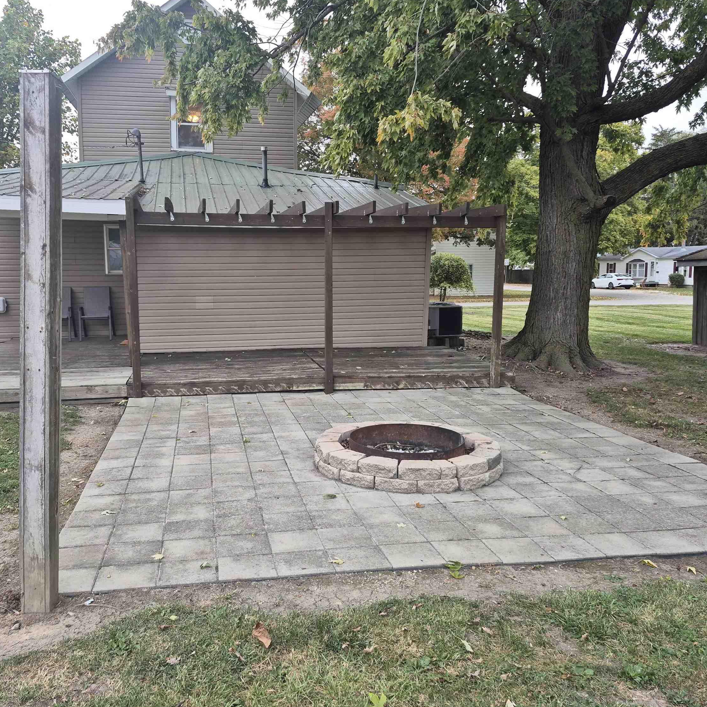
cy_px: 351
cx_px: 323
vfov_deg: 57.3
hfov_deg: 57.2
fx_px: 647
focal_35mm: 28
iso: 50
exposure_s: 1/180
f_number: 1.8
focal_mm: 5.4
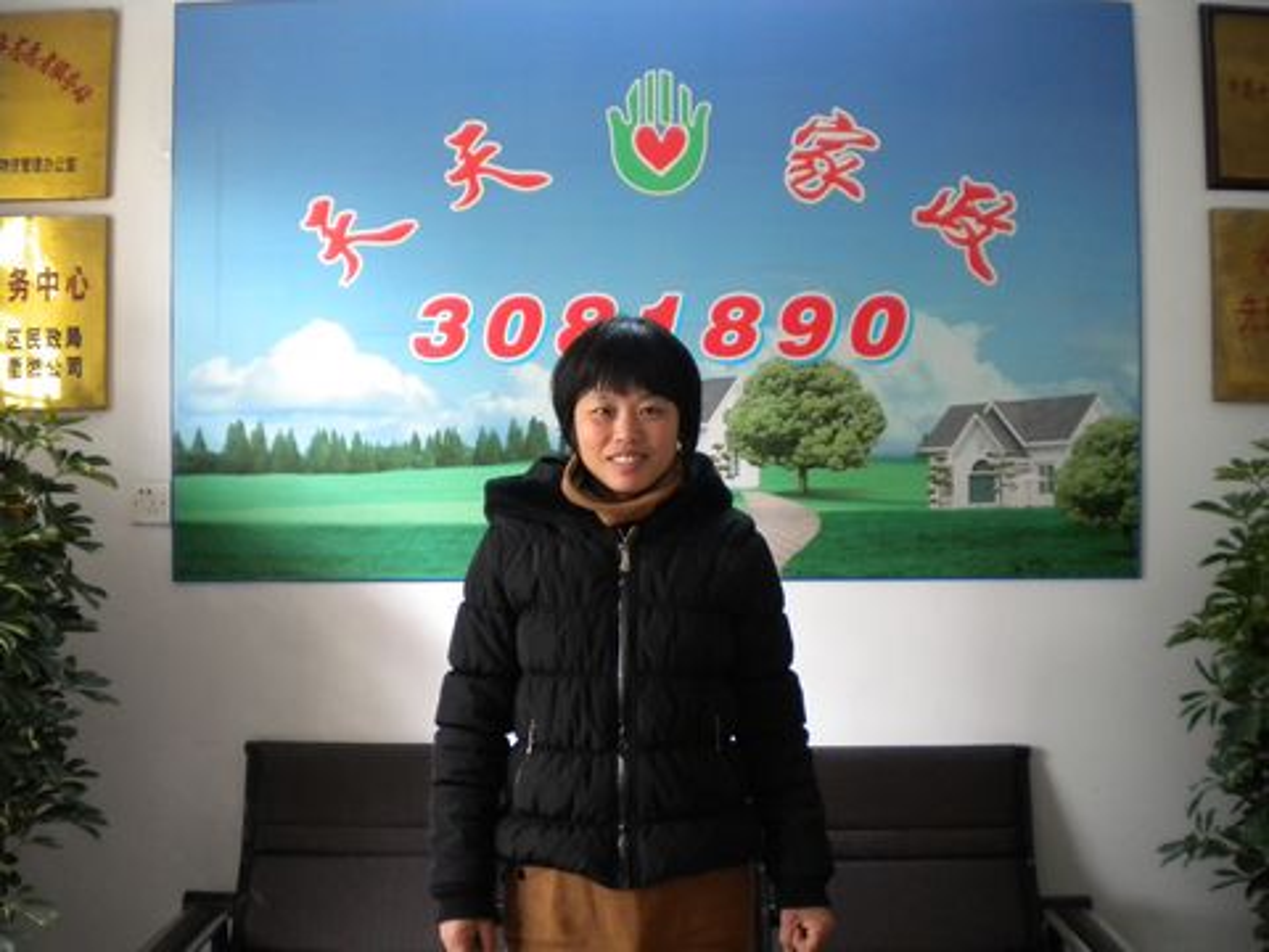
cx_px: 634
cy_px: 476
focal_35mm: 35
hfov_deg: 52.6
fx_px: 1283
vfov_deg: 40.7
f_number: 3.1
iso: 400
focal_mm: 6.3
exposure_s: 1/21.4
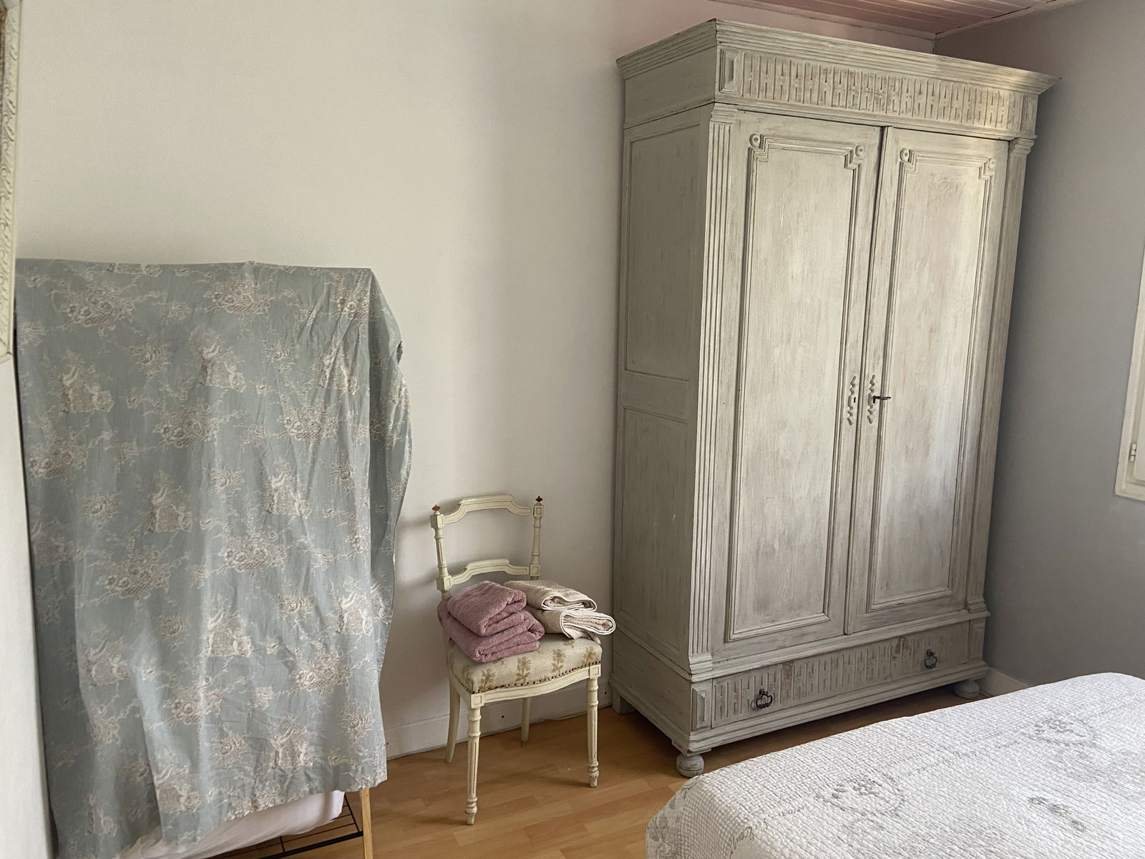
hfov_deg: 67.3
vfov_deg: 53.1
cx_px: 572
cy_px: 430
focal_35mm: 26
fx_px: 860
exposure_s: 1/60
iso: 200
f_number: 1.8
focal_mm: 4.25
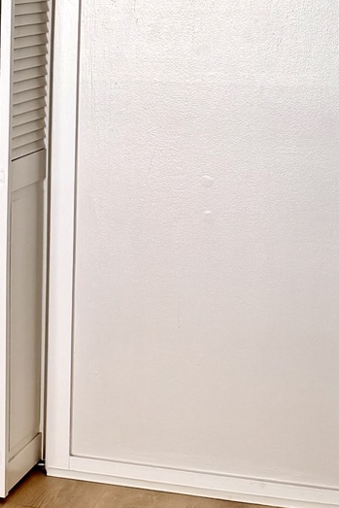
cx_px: -207
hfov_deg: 11.8
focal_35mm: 110
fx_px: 1553
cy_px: 148
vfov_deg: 18.5
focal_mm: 6.76
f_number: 1.78
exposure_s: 1/60
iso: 100
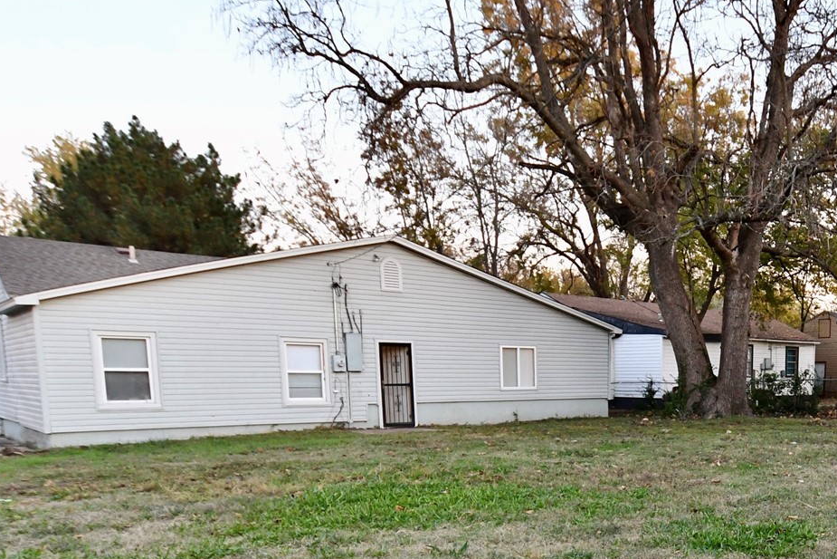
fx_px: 767
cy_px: 490
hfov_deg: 53.5
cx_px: 667
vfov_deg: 37.7
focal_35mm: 33
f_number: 3.5
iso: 1000
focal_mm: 10
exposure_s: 1/125
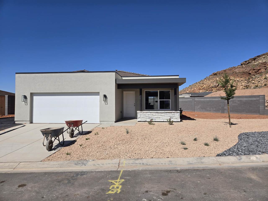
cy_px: 100
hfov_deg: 73.9
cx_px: 134
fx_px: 178
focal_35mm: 23
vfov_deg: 58.9
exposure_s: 1/3677
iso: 25
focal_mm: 5.4
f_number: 1.8
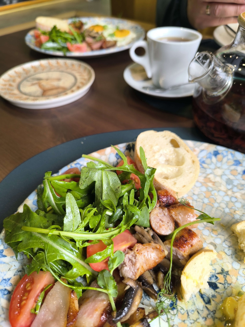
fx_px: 217
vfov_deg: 73.9
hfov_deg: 58.9
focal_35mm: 23
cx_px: 122
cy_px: 164
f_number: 1.65
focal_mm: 6.14
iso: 250
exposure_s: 1/100
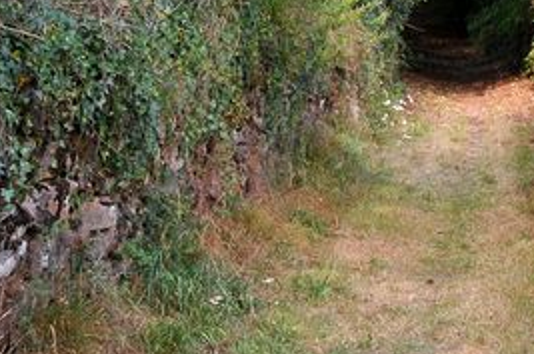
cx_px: 722
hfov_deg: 16.4
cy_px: -27
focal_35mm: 117
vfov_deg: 11.5
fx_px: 1732
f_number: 5
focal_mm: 26
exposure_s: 1/100
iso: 250
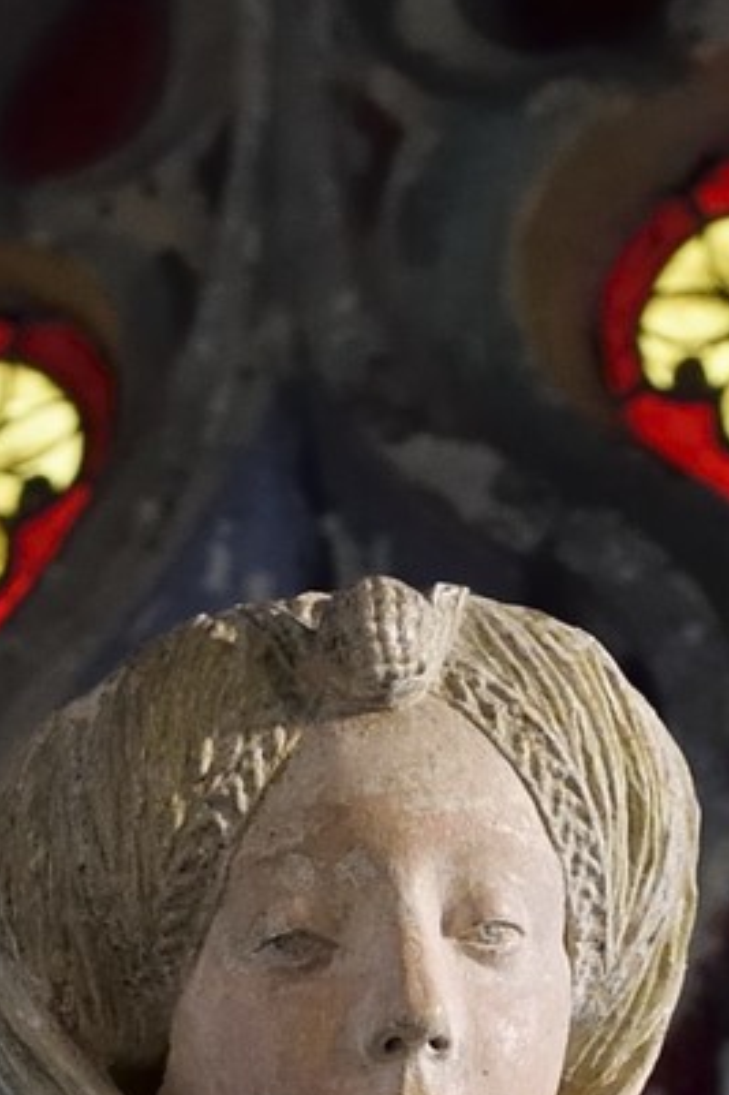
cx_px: 161
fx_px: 12768
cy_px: 2882
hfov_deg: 3.3
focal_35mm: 420
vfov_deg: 4.8
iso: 800
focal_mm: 70
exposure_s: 1/50
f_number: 6.3
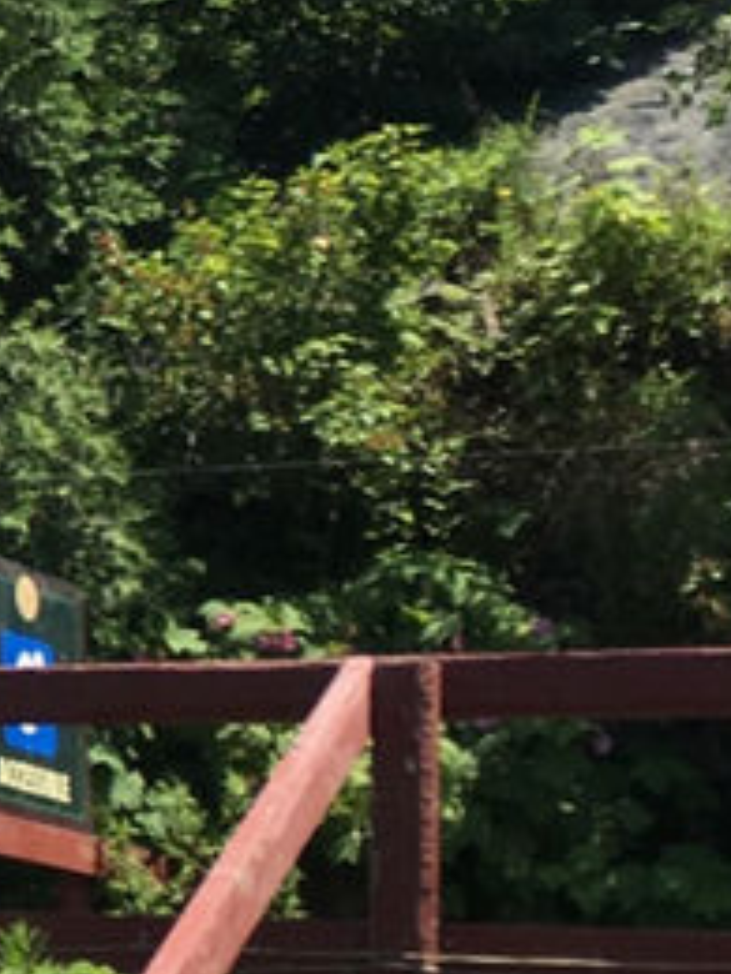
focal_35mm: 143
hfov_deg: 9.2
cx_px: -1050
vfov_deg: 13.8
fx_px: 4026
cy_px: 584
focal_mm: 4.15
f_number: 2.2
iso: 25
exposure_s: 1/1399
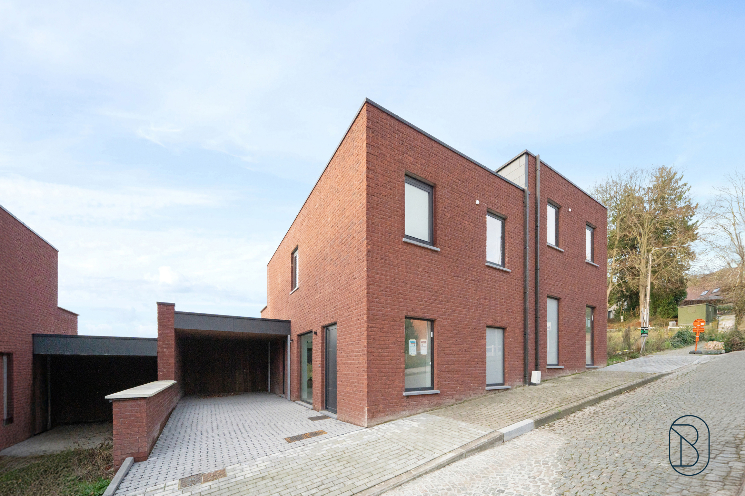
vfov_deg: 81.2
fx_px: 290
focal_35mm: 14
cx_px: 372
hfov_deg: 104.3
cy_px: 248
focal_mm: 14
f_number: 11
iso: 1000
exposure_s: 1/800
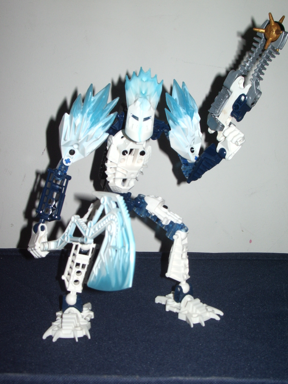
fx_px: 544
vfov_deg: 38.9
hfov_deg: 29.7
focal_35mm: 49
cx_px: 144
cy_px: 192
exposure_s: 1/50
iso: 100
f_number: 5
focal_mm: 8.2
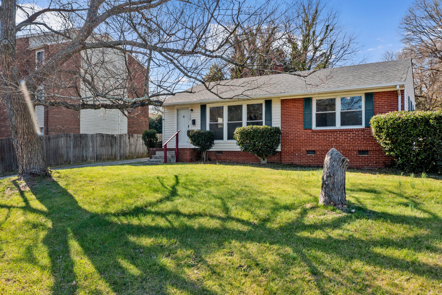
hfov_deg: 65.5
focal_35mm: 28
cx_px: 221
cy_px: 148
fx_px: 344
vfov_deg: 46.4
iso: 100
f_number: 5
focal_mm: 10.26
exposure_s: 1/320
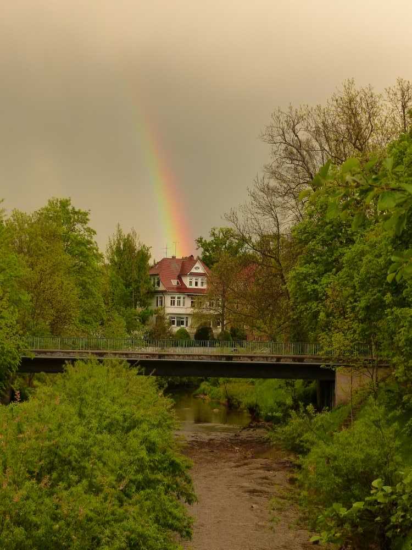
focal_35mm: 72
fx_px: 1143
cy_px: 275
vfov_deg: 27.0
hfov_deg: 20.4
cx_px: 206
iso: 160
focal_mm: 13
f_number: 4
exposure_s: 1/200
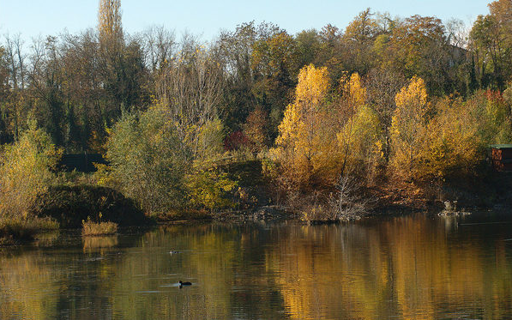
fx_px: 1758
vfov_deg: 10.4
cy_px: 165
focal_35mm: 126
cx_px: 256
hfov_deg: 16.6
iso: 800
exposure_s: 1/1250
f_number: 7.1
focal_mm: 82
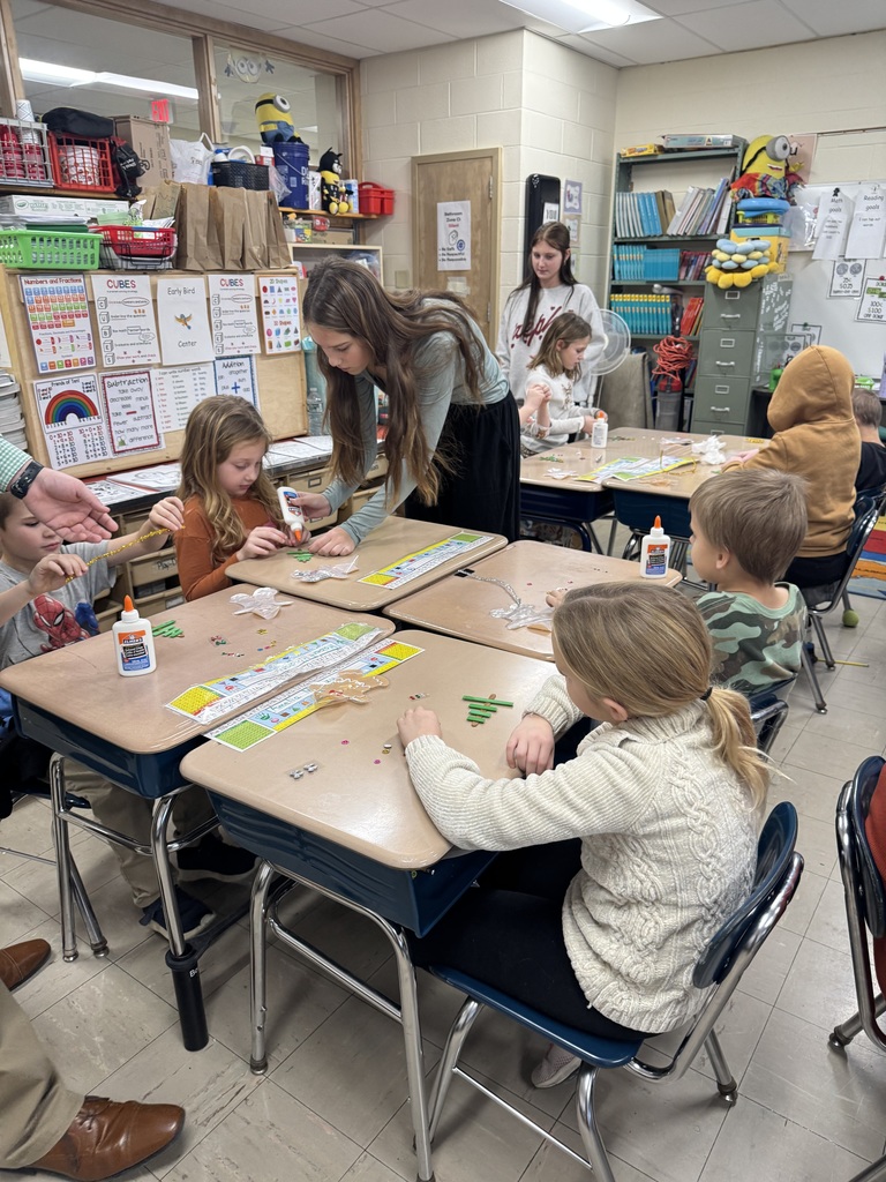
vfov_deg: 71.6
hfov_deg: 56.8
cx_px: 443
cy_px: 591
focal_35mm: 24
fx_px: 819
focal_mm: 6.76
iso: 200
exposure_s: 1/120
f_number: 1.78
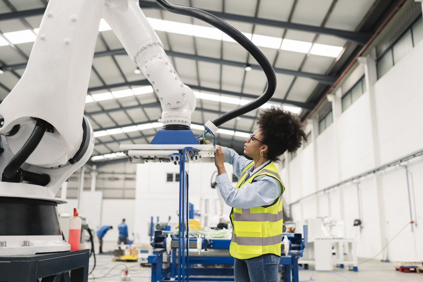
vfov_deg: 37.9
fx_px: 411
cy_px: 141
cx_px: 212
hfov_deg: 54.4
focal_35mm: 35
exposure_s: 1/500
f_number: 1.8
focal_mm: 35
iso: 500
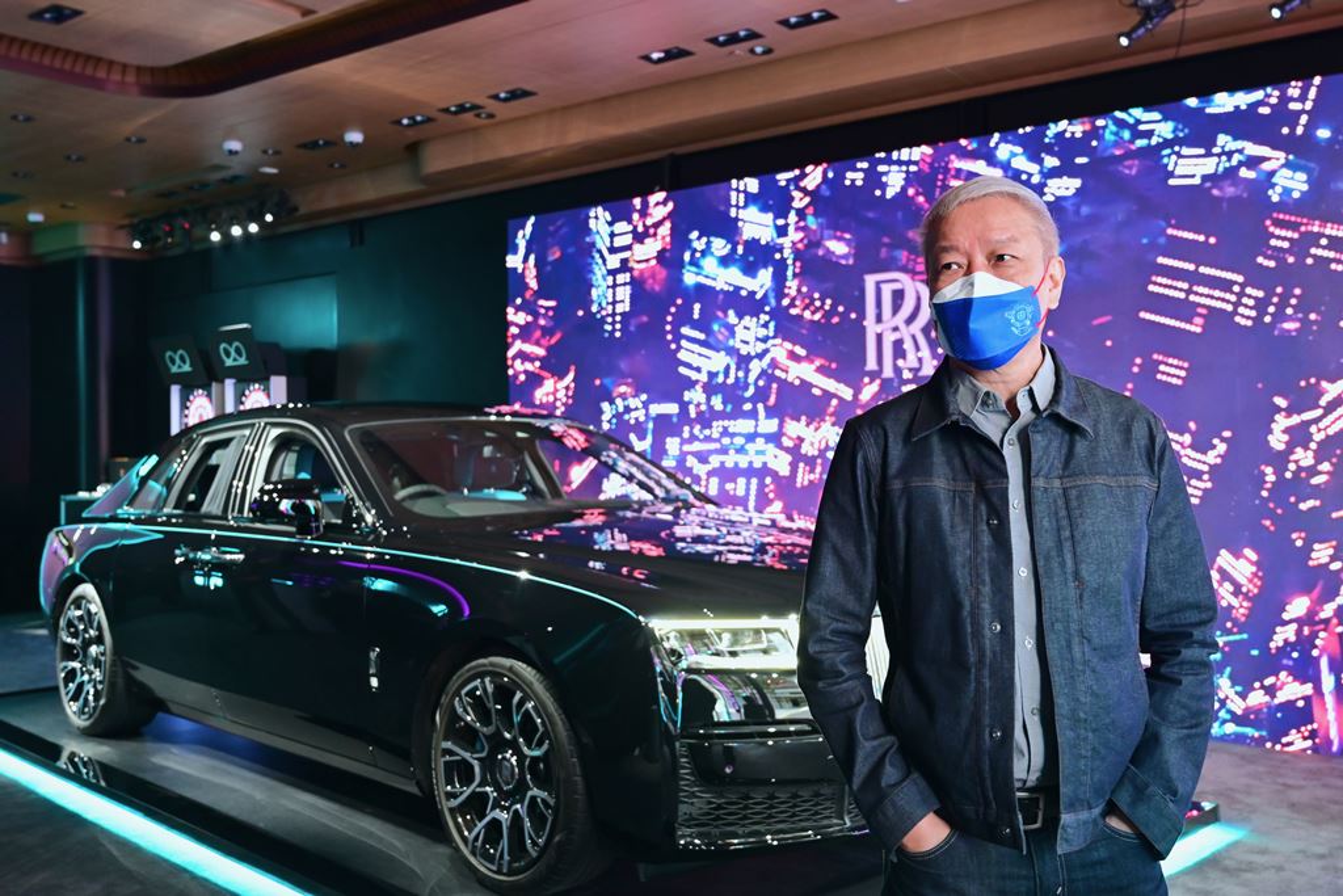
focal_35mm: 30
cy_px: 448
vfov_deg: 43.6
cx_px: 672
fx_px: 1119
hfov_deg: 61.9
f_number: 4
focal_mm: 30
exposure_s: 1/30
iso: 2000
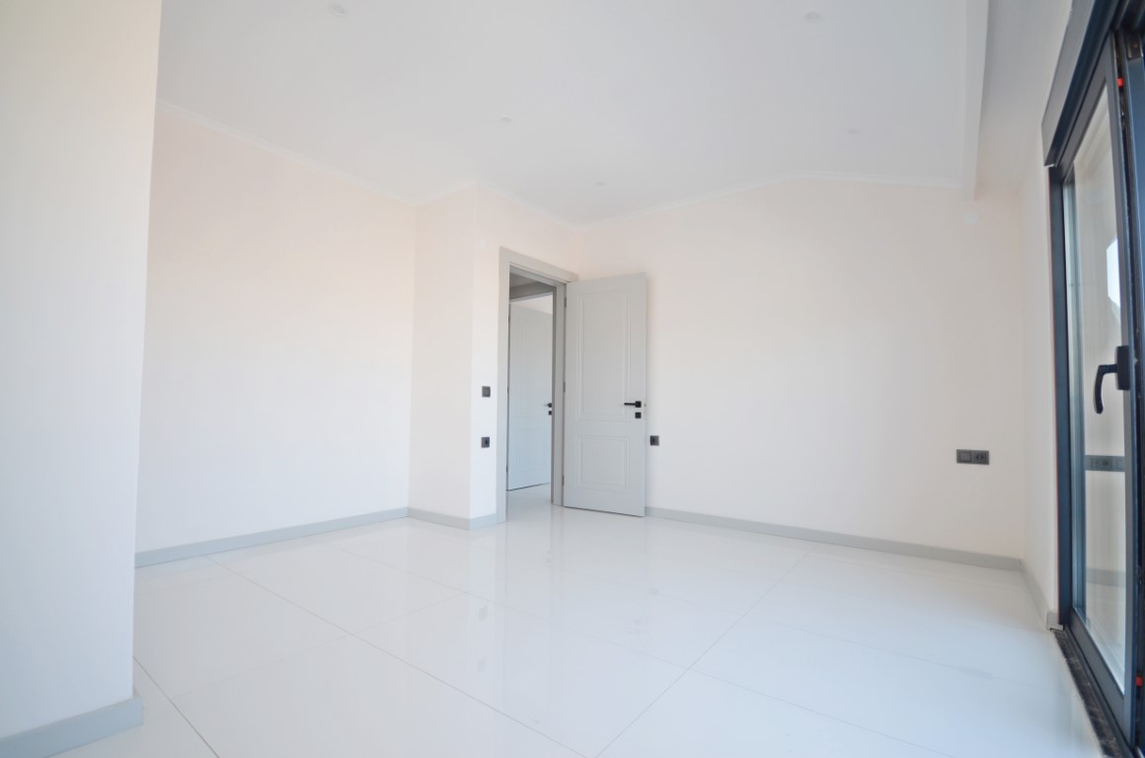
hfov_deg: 100.5
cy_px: 379
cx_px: 572
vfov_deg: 77.1
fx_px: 476
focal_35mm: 15
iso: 200
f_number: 4.5
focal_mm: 10
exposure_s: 1/80
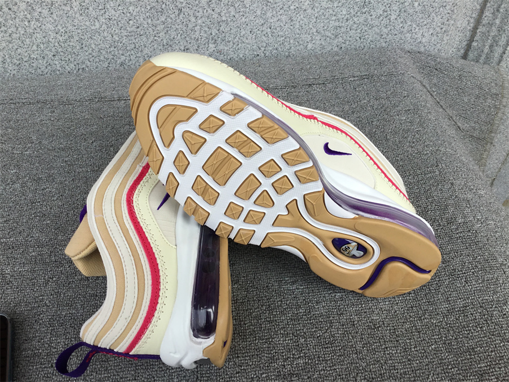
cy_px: 191
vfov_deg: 45.4
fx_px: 456
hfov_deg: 58.4
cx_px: 254
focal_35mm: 31
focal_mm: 3.3
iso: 25
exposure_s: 1/876
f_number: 2.4
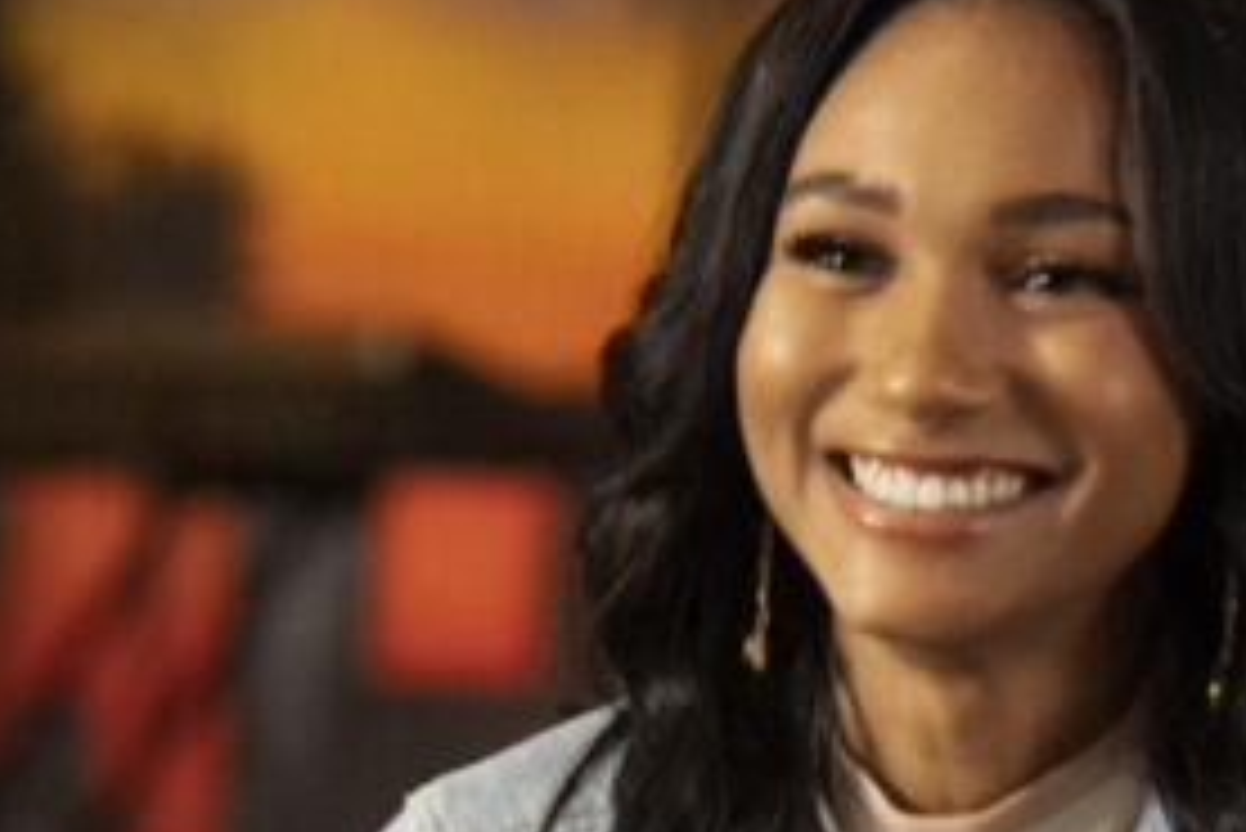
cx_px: 495
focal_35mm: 299
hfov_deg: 6.9
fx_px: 10354
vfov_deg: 4.6
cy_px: 1228
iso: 5600
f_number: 2.8
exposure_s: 1/60
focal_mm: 92
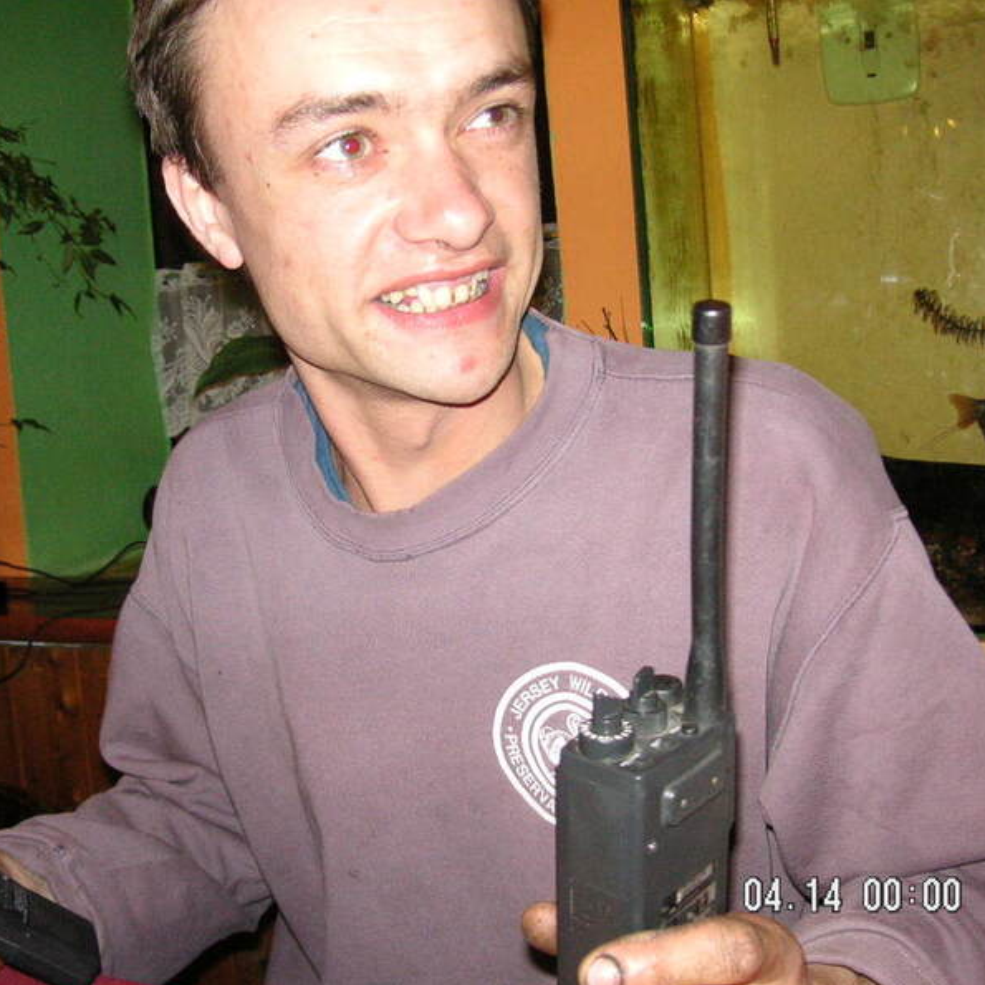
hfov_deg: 38.2
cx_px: 391
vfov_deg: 38.3
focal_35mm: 44
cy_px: 495
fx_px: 1417
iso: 160
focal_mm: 6.1
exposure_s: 1/45
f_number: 2.8
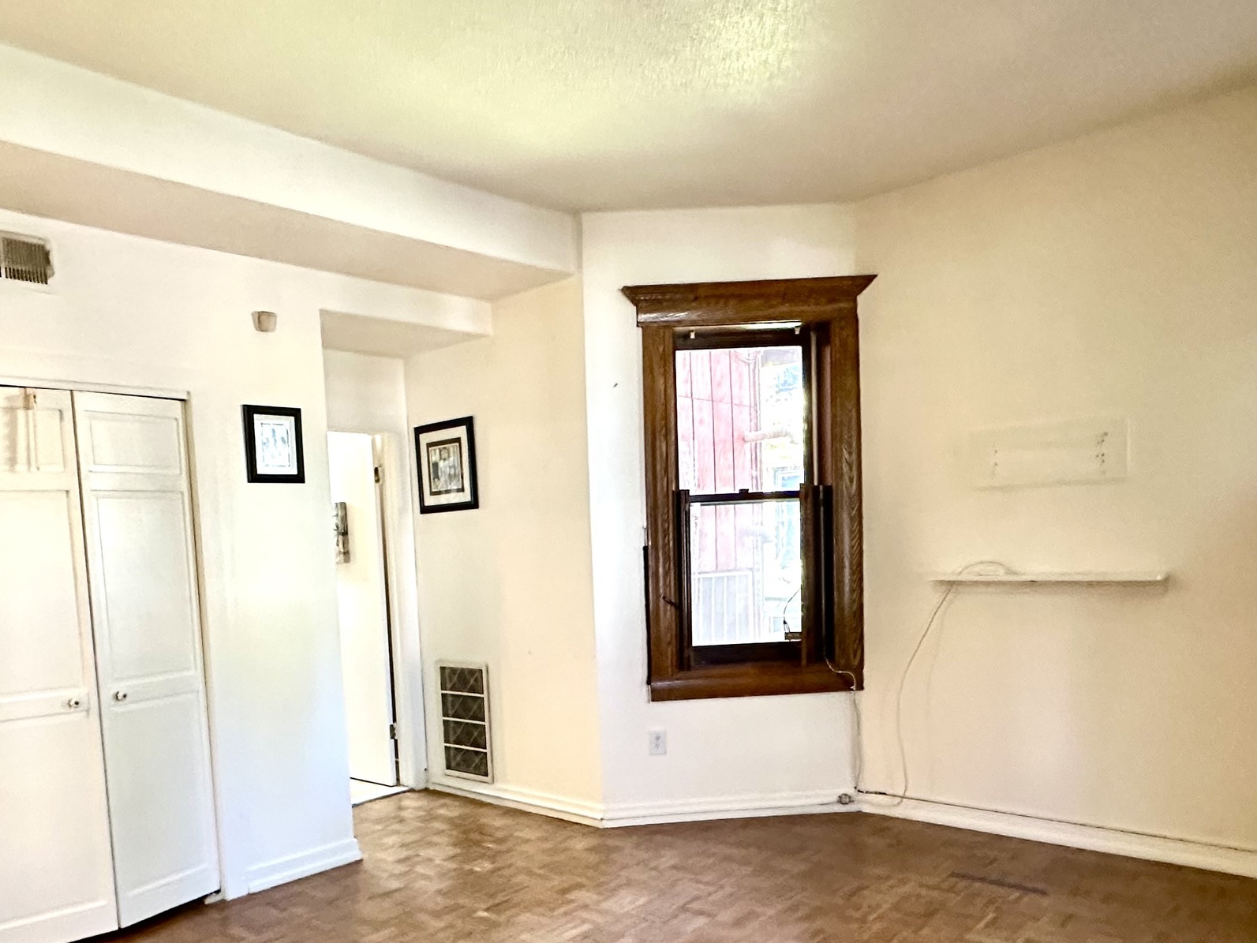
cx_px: 548
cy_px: 639
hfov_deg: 65.1
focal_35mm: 27
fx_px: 981
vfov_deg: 50.3
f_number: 2.2
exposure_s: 1/60
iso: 500
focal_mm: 2.22
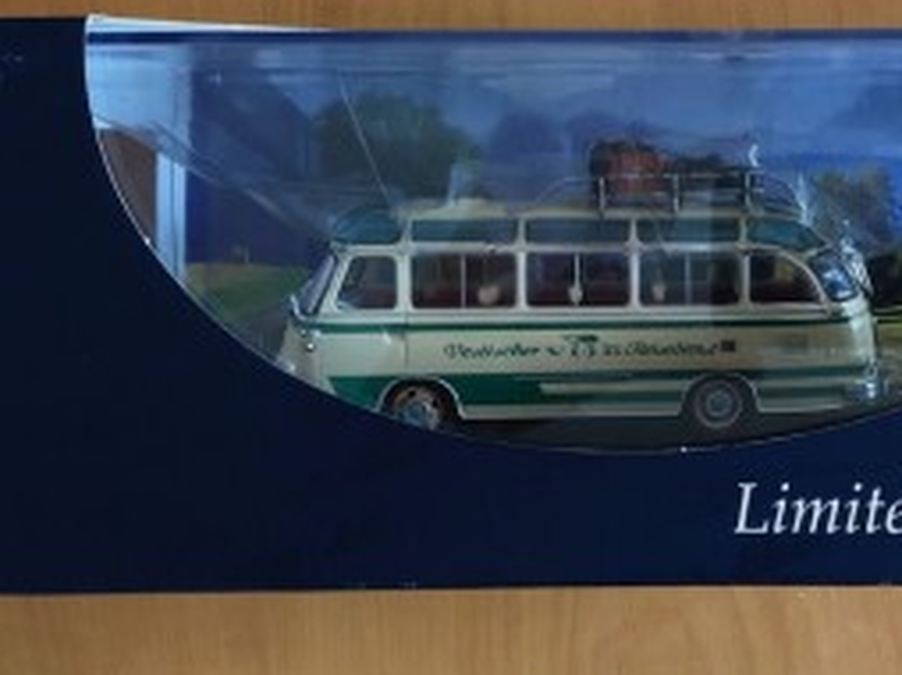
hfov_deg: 34.9
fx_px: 1380
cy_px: 277
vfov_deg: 27.4
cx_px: 735
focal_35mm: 53
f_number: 1.8
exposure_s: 1/7
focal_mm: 4
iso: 100
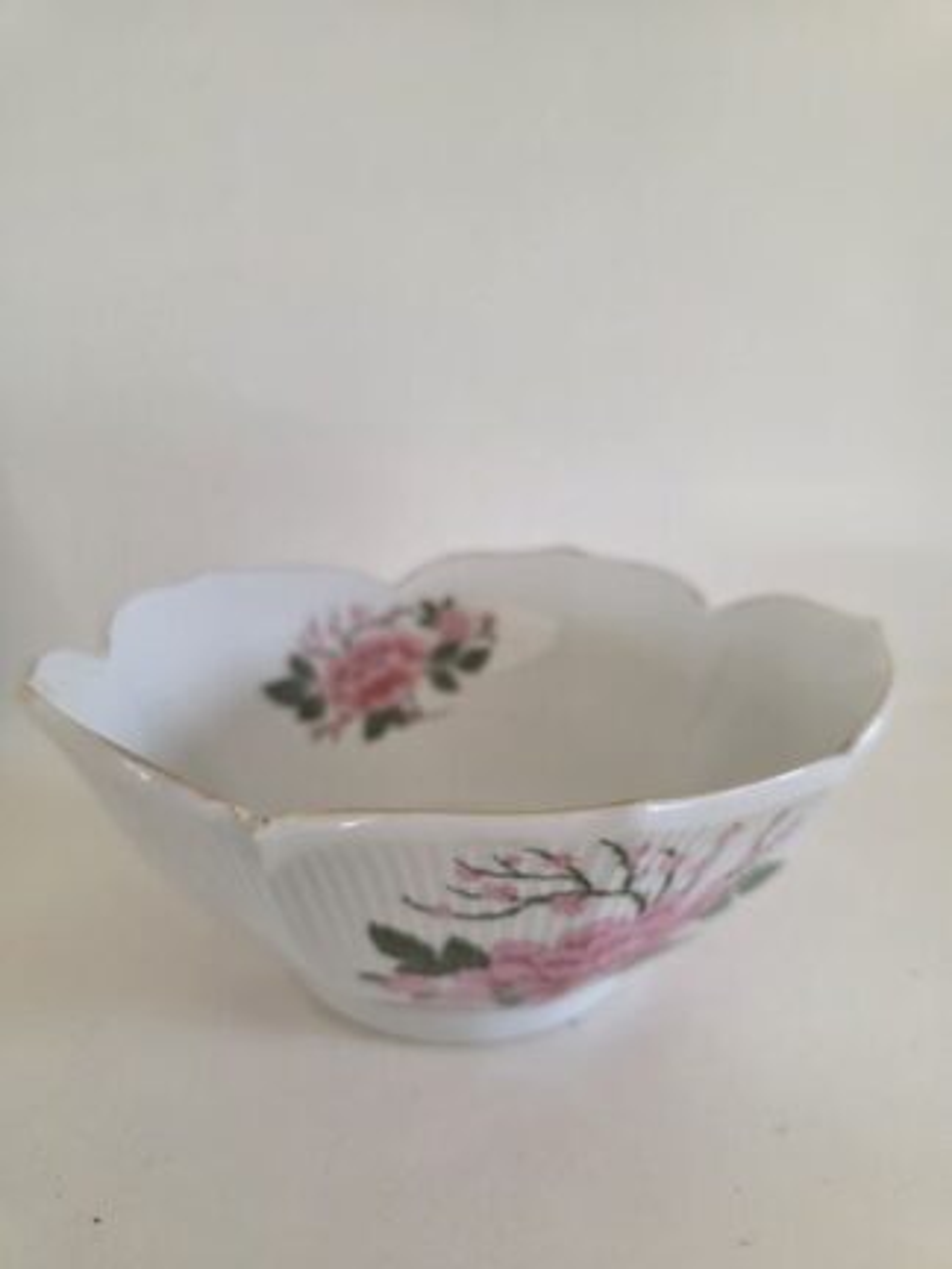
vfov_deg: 73.9
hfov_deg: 58.9
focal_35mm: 23
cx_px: 476
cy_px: 634
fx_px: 843
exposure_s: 1/100
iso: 160
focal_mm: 6.3
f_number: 1.7
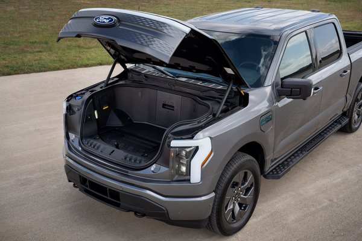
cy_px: 120
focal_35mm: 43
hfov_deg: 45.4
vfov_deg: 31.2
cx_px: 181
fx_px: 432
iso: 125
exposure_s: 1/80
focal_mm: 43
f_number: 11
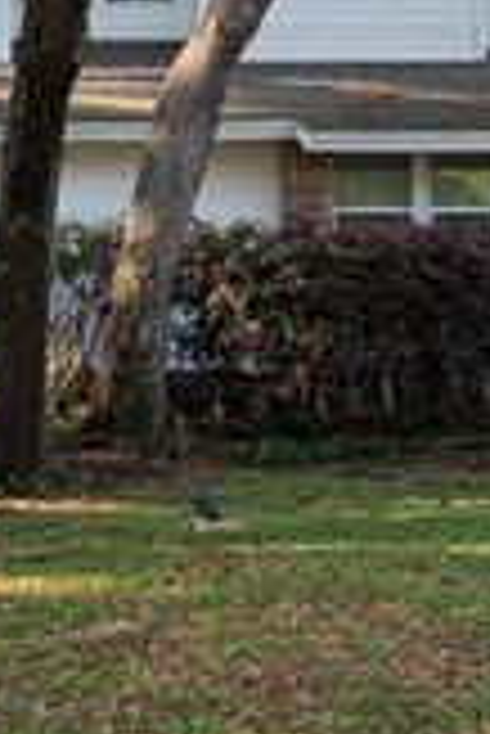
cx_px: -234
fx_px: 1691
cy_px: 151
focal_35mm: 83
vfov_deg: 24.1
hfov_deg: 15.3
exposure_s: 1/399
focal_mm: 5.96
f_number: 1.6
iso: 64
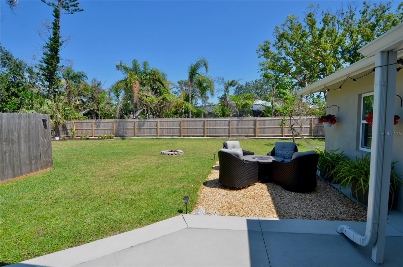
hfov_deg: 90.1
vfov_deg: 67.1
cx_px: 202
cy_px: 134
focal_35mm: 18
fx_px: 201
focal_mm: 12
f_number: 9
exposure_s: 1/320
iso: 100
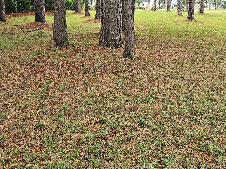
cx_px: 169
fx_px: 268
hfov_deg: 44.3
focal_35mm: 41
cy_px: 36
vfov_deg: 34.2
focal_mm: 5.4
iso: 32
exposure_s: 1/120
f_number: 1.8
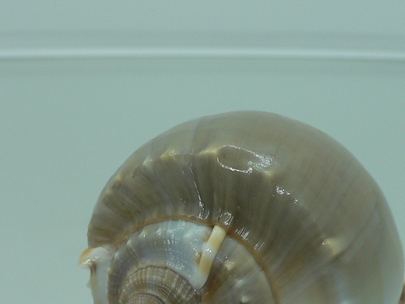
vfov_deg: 23.2
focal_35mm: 62
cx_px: 241
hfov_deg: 31.1
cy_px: 255
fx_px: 726
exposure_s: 1/60
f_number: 2.8
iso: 80
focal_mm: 4.6
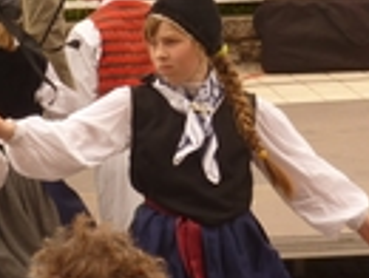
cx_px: 224
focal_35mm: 288
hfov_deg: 6.9
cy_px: 45
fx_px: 3076
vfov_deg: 5.2
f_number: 4.2
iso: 80
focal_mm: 12.8
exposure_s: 1/200
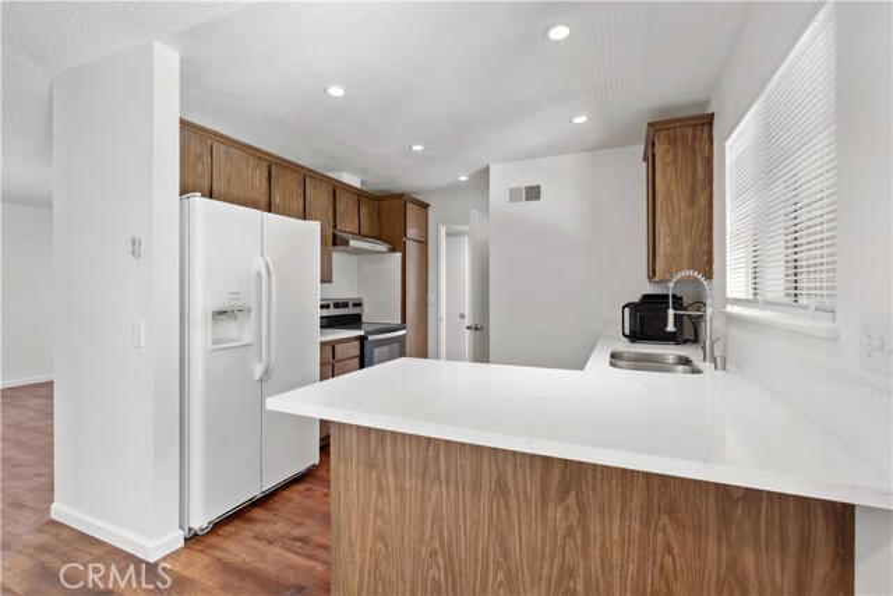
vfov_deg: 73.4
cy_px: 298
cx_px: 446
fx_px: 399
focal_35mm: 16
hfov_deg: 96.4
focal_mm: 16.1
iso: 160
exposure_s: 1/2.5
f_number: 5.6
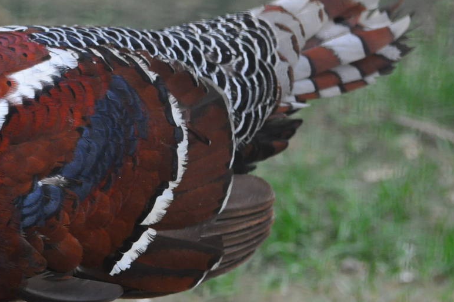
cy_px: 167
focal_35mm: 311
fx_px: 3918
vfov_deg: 4.4
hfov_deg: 6.6
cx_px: 1
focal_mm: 100
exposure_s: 1/125
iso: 1400
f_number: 4.5
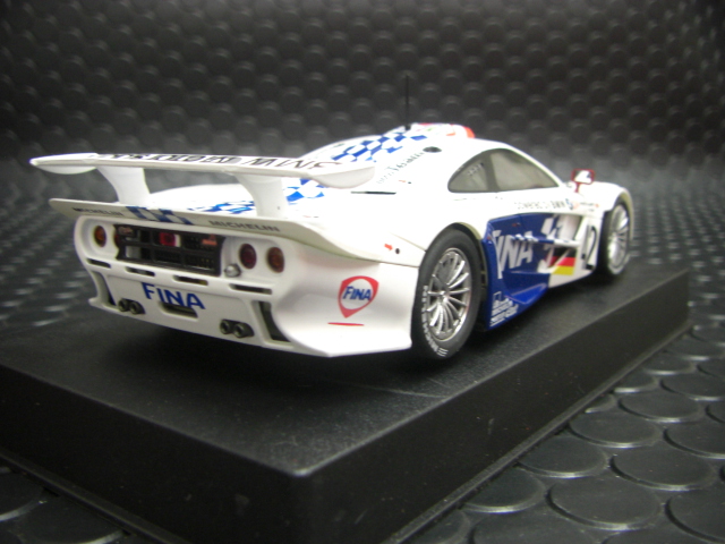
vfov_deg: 37.7
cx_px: 362
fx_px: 796
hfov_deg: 49.0
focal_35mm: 38
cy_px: 272
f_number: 3.4
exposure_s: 1/13
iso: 200
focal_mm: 6.3
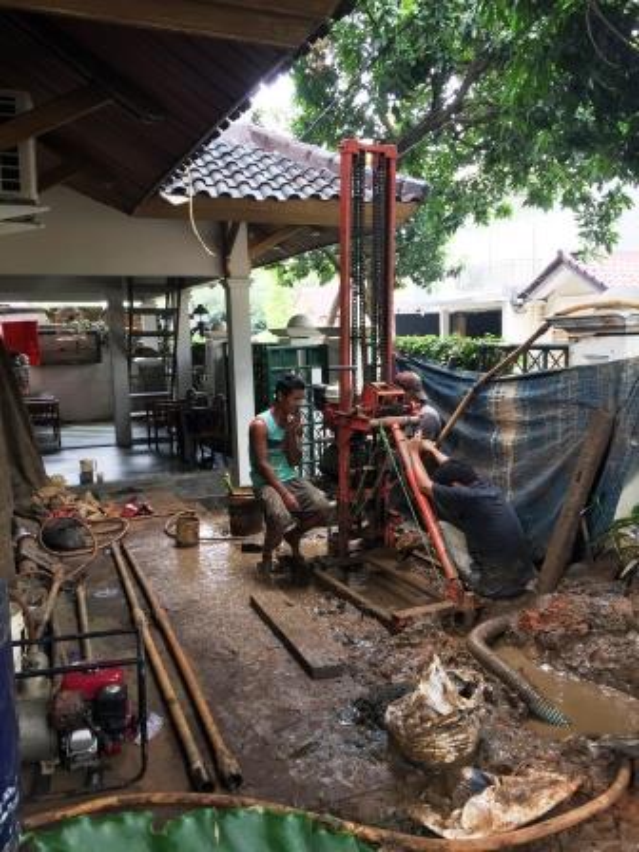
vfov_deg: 61.7
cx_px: 320
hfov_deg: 48.2
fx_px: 714
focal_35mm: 29
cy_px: 426
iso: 40
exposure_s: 1/50
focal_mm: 4.15
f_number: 2.2
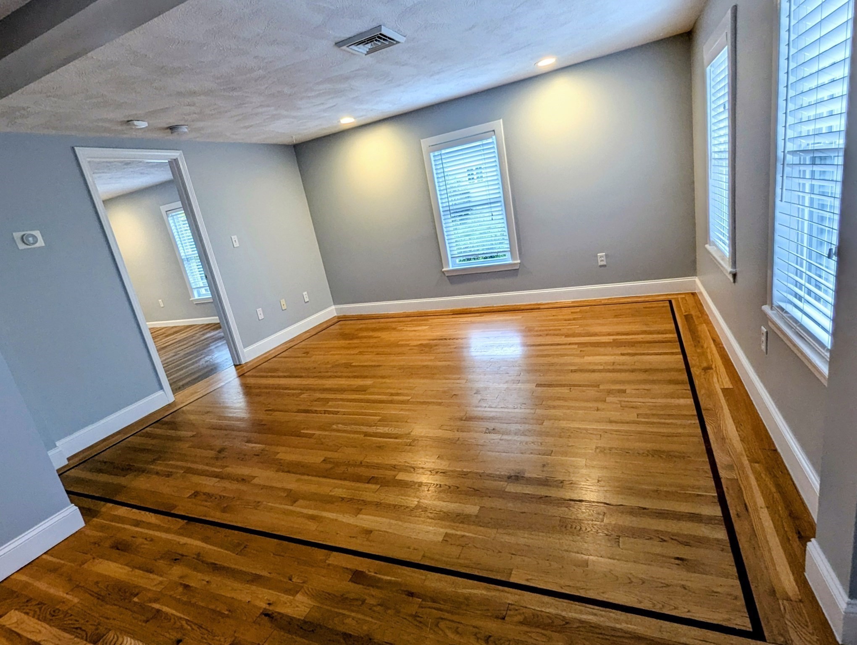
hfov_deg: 106.1
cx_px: 428
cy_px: 322
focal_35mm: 13
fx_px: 322
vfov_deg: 90.1
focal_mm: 1.95
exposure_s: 1/60
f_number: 2.2
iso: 57
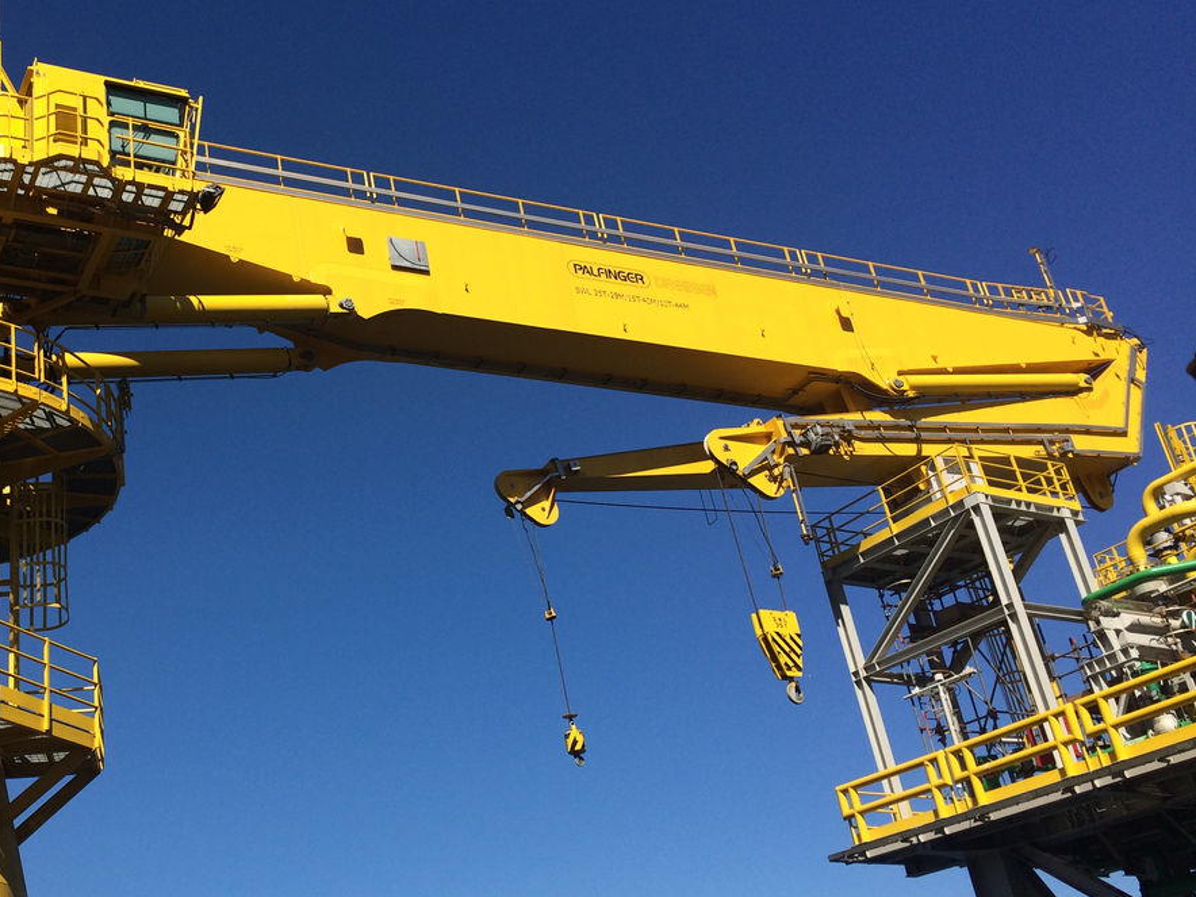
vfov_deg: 34.3
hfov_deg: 43.7
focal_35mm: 42
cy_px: 444
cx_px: 331
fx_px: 1451
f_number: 2.2
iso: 32
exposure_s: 1/2740
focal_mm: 4.15
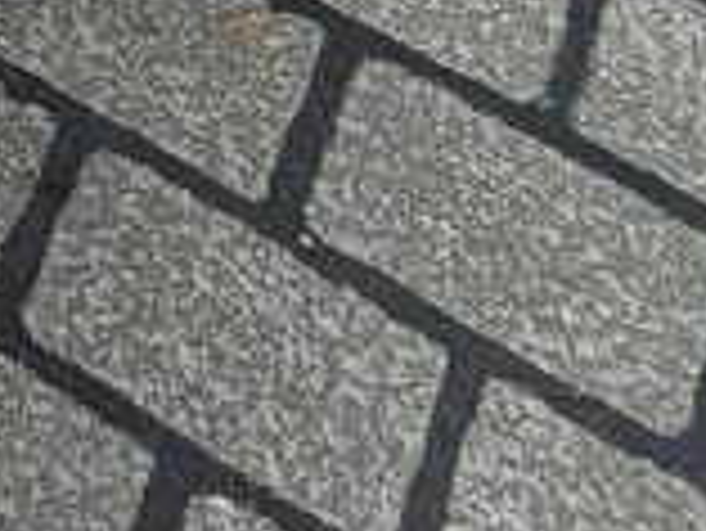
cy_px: -495
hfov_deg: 13.5
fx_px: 1939
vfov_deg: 13.6
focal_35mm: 95
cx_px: -1086
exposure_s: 1/177
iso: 64
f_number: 2.2
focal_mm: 2.22
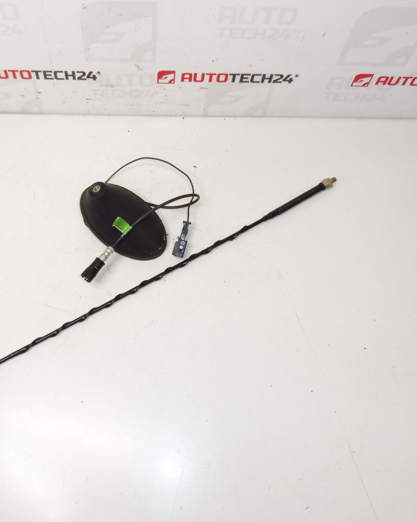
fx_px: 494
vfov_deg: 55.7
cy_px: 257
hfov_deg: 45.2
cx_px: 145
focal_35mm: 32
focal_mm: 4.3
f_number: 3.5
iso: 200
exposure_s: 1/100
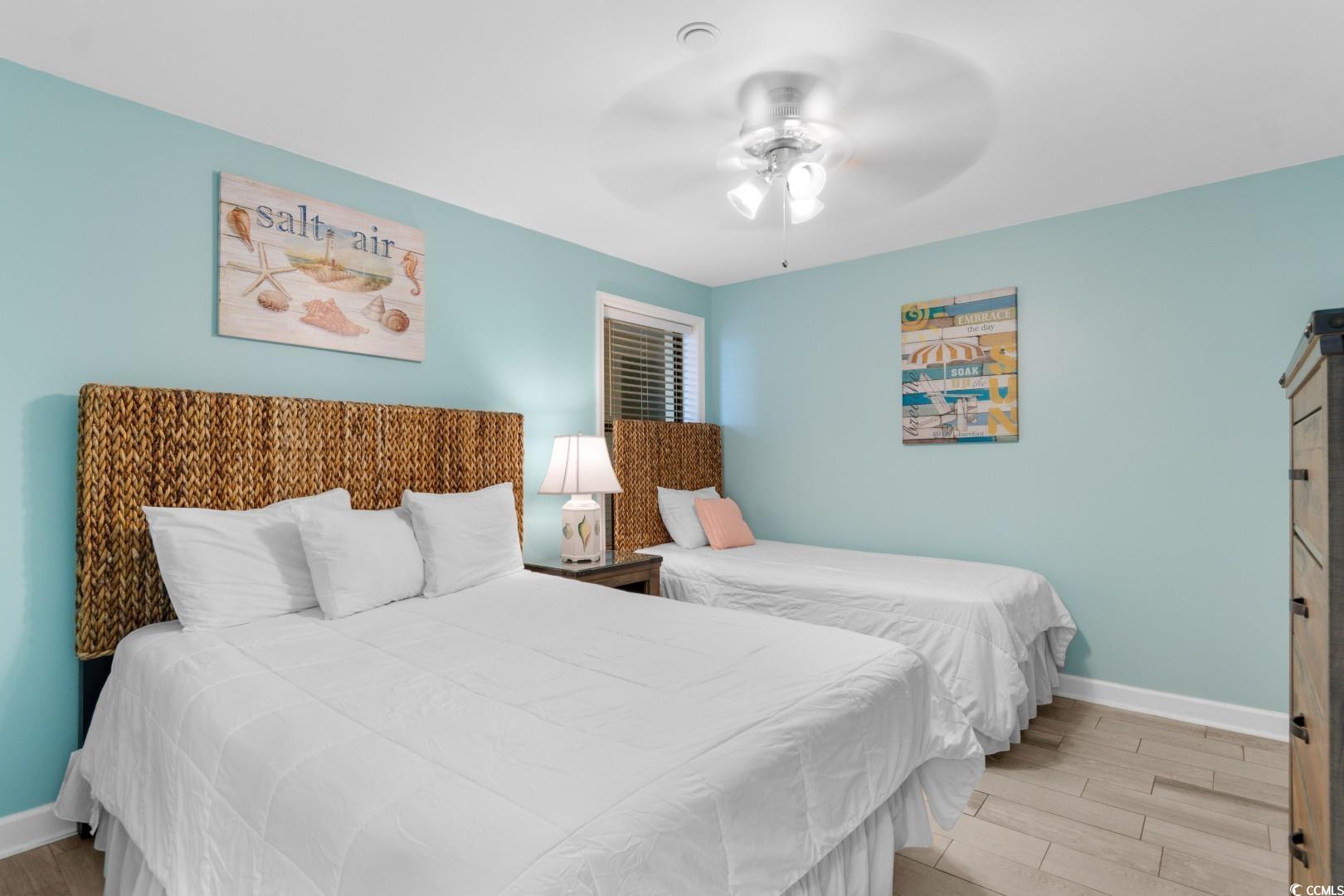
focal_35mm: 17
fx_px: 635
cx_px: 672
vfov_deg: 70.4
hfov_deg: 93.3
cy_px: 448
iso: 100
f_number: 4.8
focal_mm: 11.5
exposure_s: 1/4
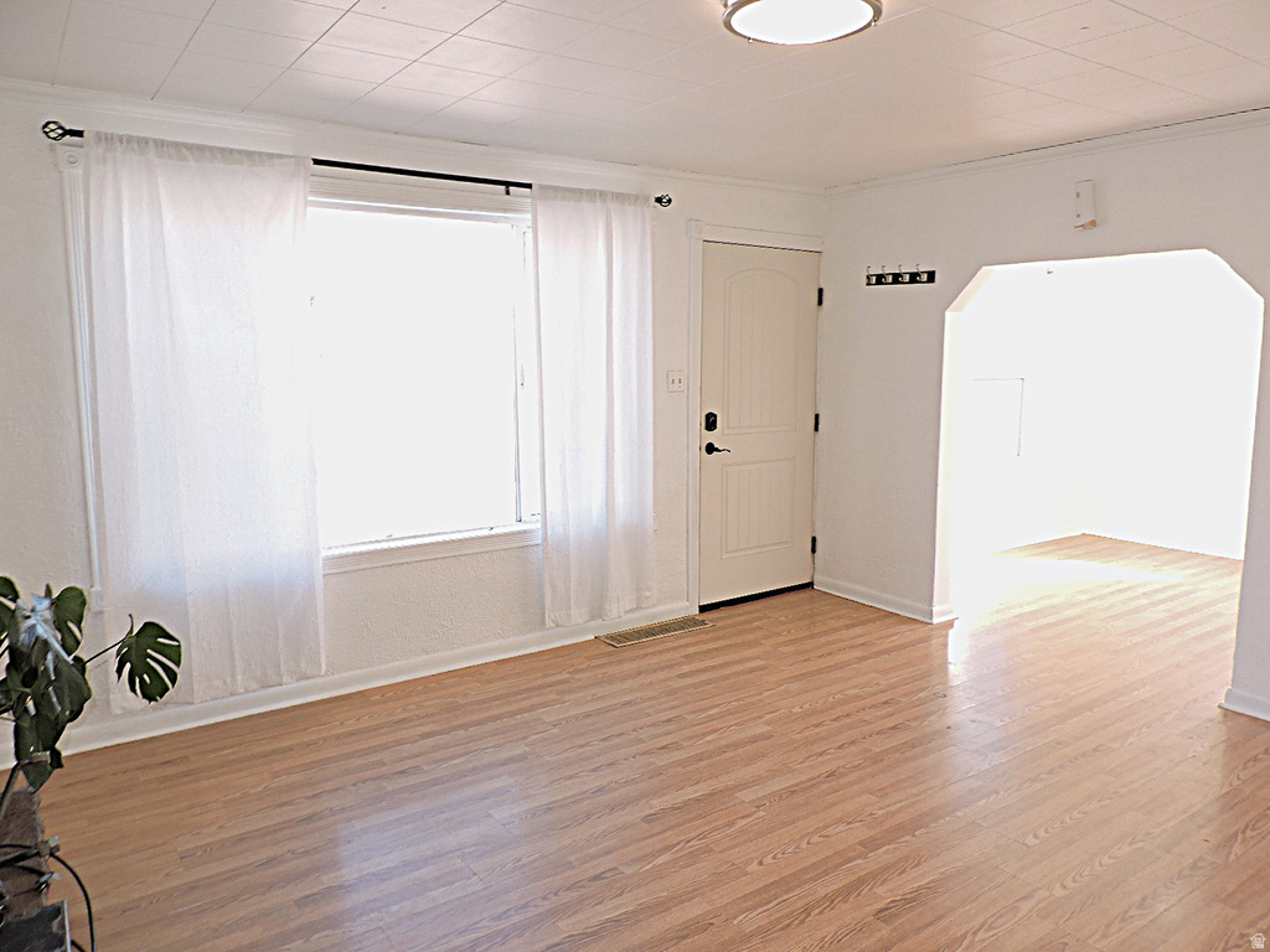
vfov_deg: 56.8
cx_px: 635
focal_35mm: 24
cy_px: 476
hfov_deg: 71.6
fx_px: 881
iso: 100
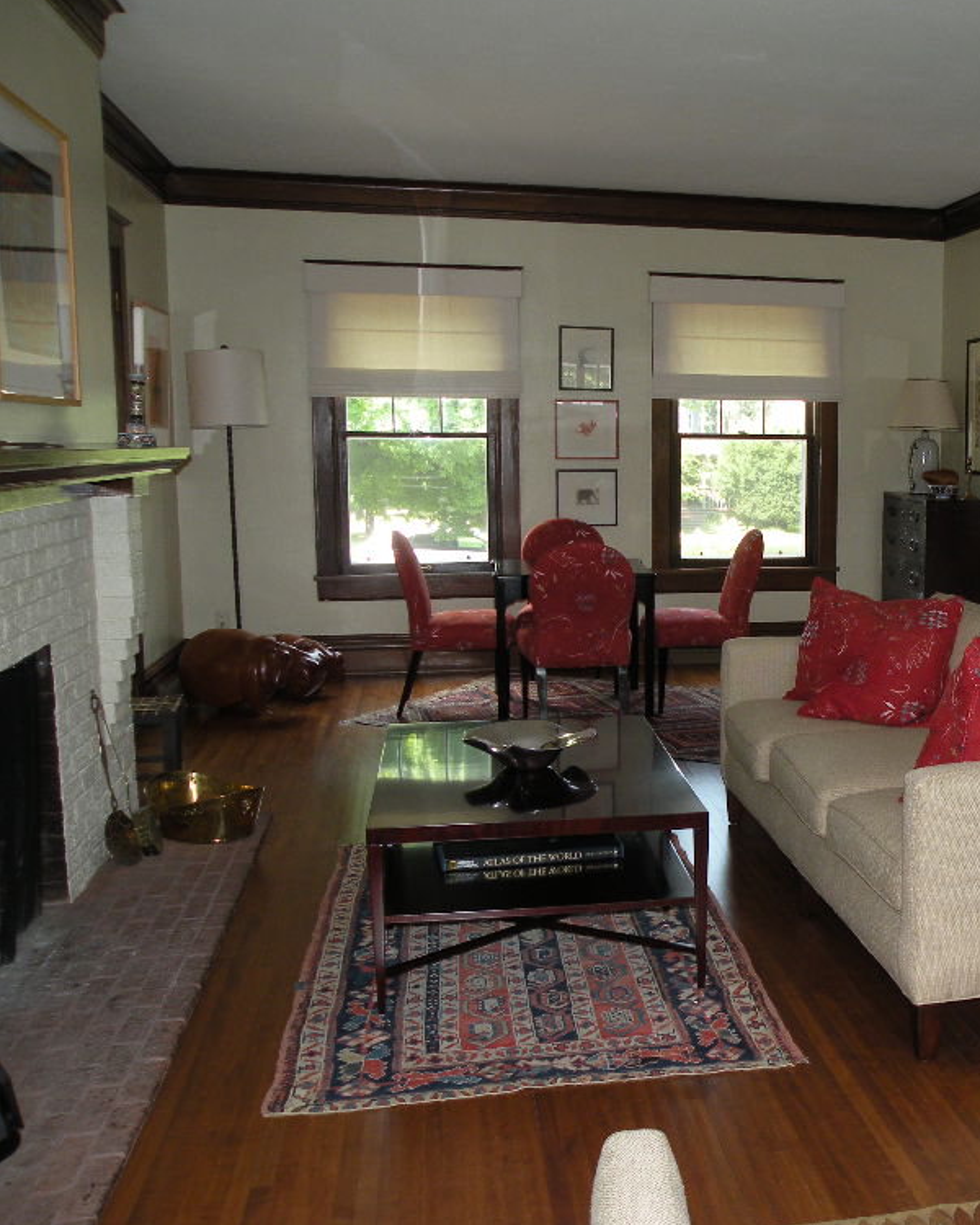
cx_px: 835
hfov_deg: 39.0
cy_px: 603
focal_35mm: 36
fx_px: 1305
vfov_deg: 50.3
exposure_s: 1/54
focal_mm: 4.7
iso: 100
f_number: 2.8
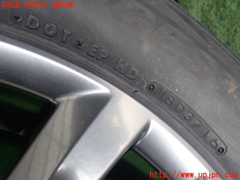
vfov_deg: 36.0
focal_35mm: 40
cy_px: 90
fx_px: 277
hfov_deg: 46.8
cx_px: 120
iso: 250
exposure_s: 1/40
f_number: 2.8
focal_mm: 7.34
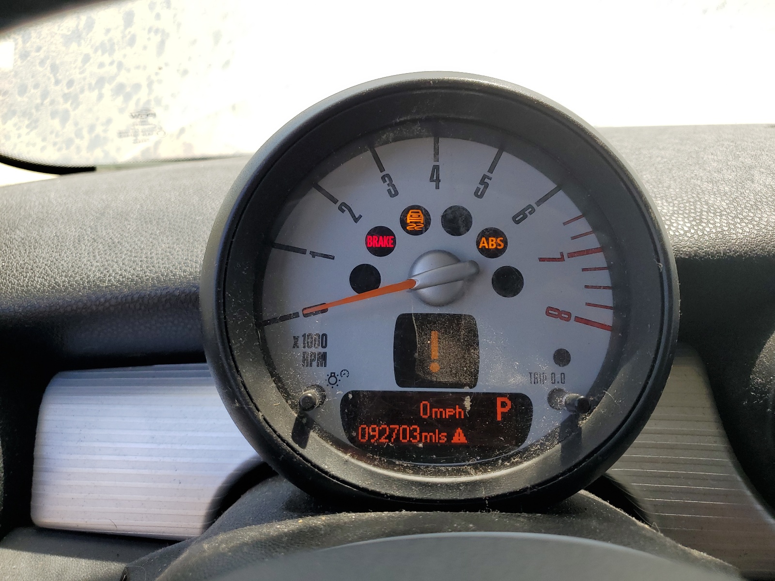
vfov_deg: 53.1
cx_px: 388
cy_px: 290
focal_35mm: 26
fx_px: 582
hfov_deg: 67.3
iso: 50
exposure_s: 1/625
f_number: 1.5
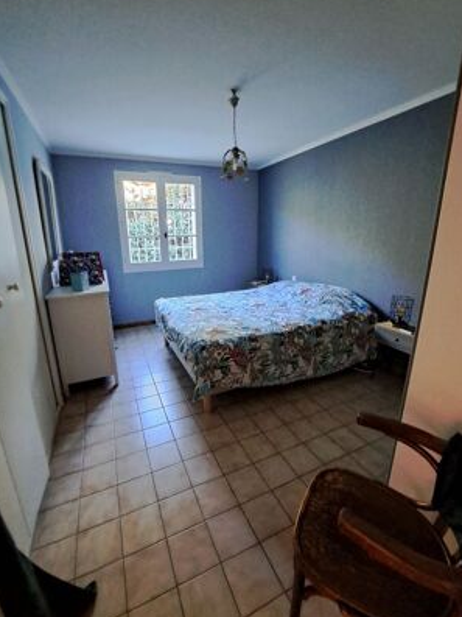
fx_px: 249
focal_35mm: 14
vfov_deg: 102.1
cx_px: 218
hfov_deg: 85.6
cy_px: 309
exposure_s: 1/25
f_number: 2.2
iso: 320
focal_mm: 1.74
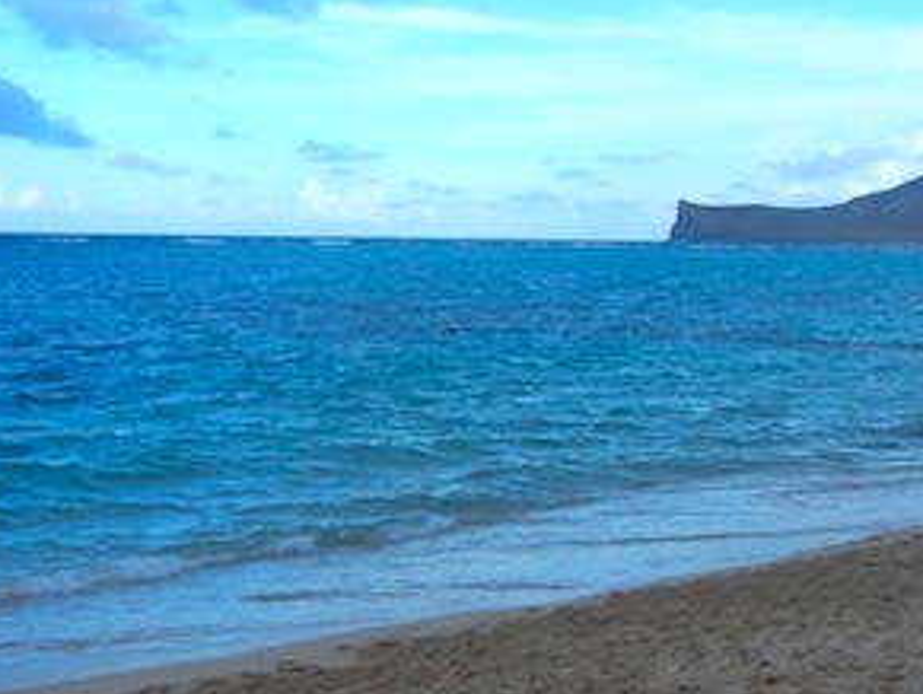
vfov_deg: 23.6
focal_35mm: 62
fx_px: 1655
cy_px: 253
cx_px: 452
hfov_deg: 31.2
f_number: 4
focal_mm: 6.5
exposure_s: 1/800
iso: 125
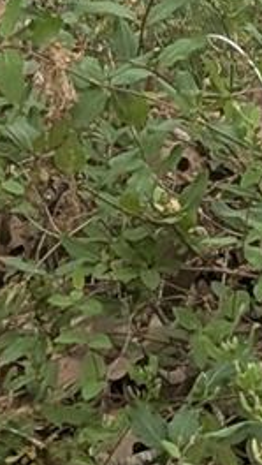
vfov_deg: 6.6
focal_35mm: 311
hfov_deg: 3.9
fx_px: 3831
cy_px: -671
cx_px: -18
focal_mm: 6.9
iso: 81
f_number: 1.68
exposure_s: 1/415
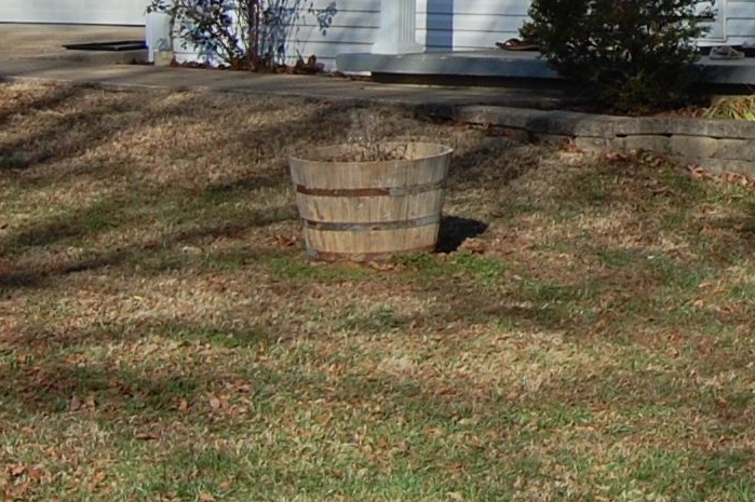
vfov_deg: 8.5
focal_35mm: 155
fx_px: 3248
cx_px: 1181
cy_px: -352
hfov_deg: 12.5
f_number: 9
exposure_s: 1/320
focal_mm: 24
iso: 200
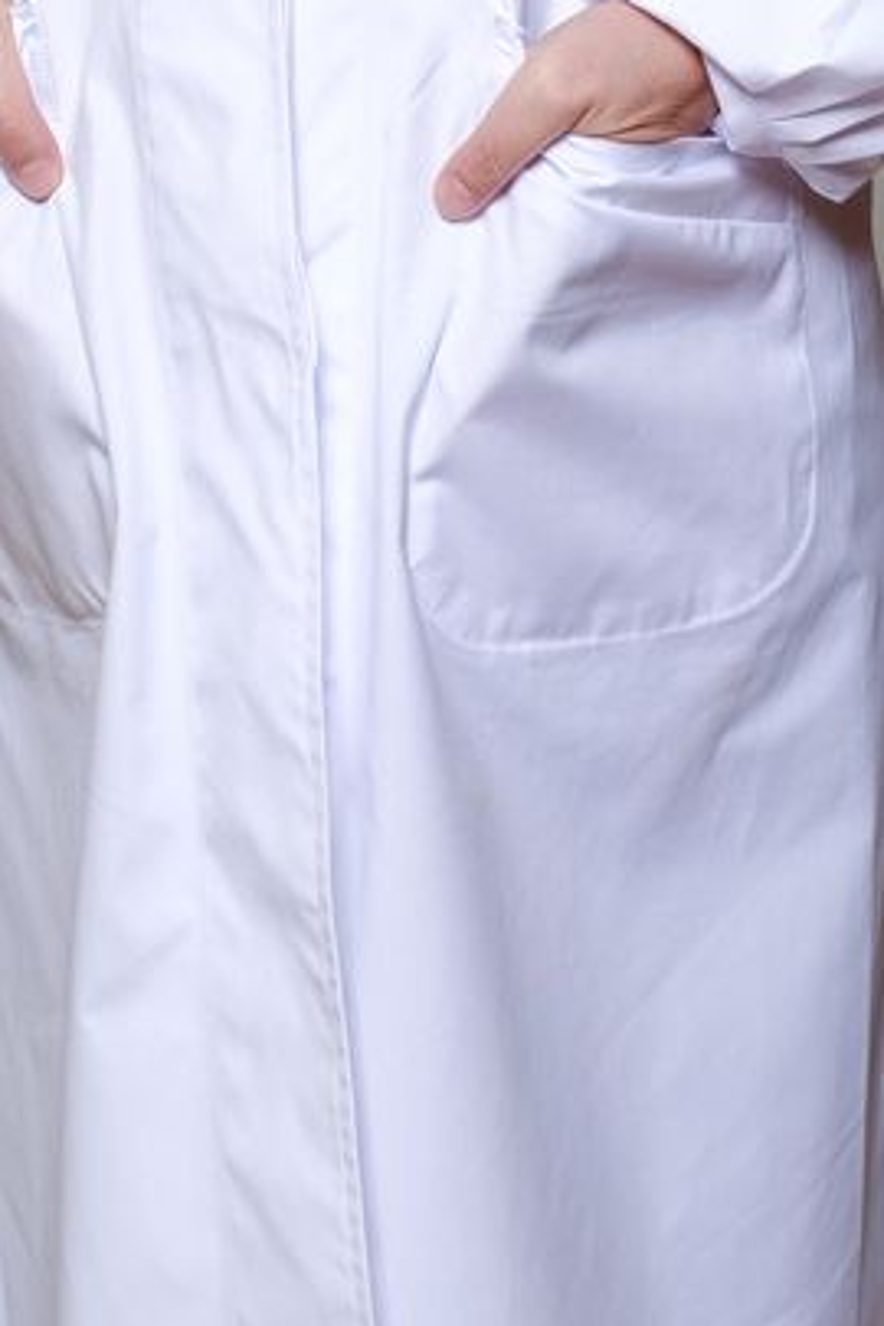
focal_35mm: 249
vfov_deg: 8.2
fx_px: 9171
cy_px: -262
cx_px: 311
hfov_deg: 5.5
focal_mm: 56
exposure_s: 1/160
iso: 250
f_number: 4
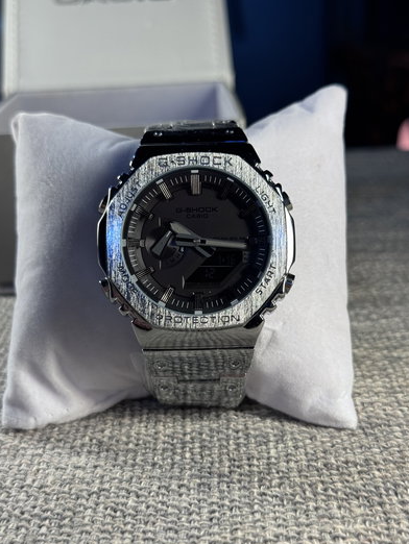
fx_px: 771
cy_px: 277
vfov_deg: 38.9
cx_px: 204
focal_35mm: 49
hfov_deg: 29.7
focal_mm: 6.76
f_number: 1.78
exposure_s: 1/200
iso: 80
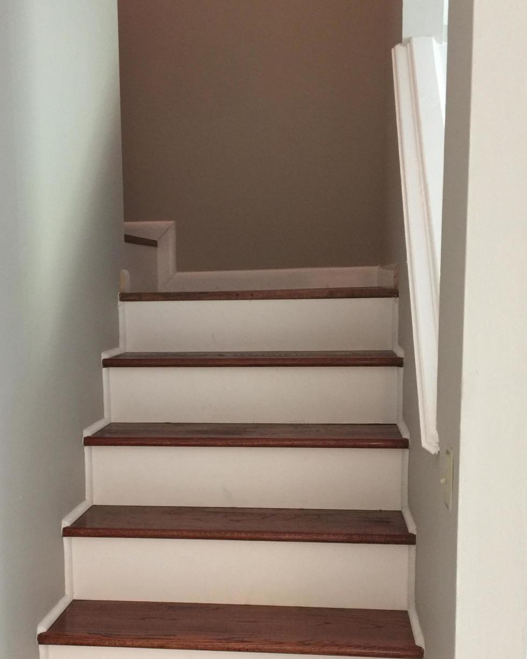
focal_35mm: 46
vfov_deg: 39.9
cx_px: 197
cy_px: 428
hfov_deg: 32.6
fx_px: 897
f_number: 2.2
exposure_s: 1/15
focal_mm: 4.15
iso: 64
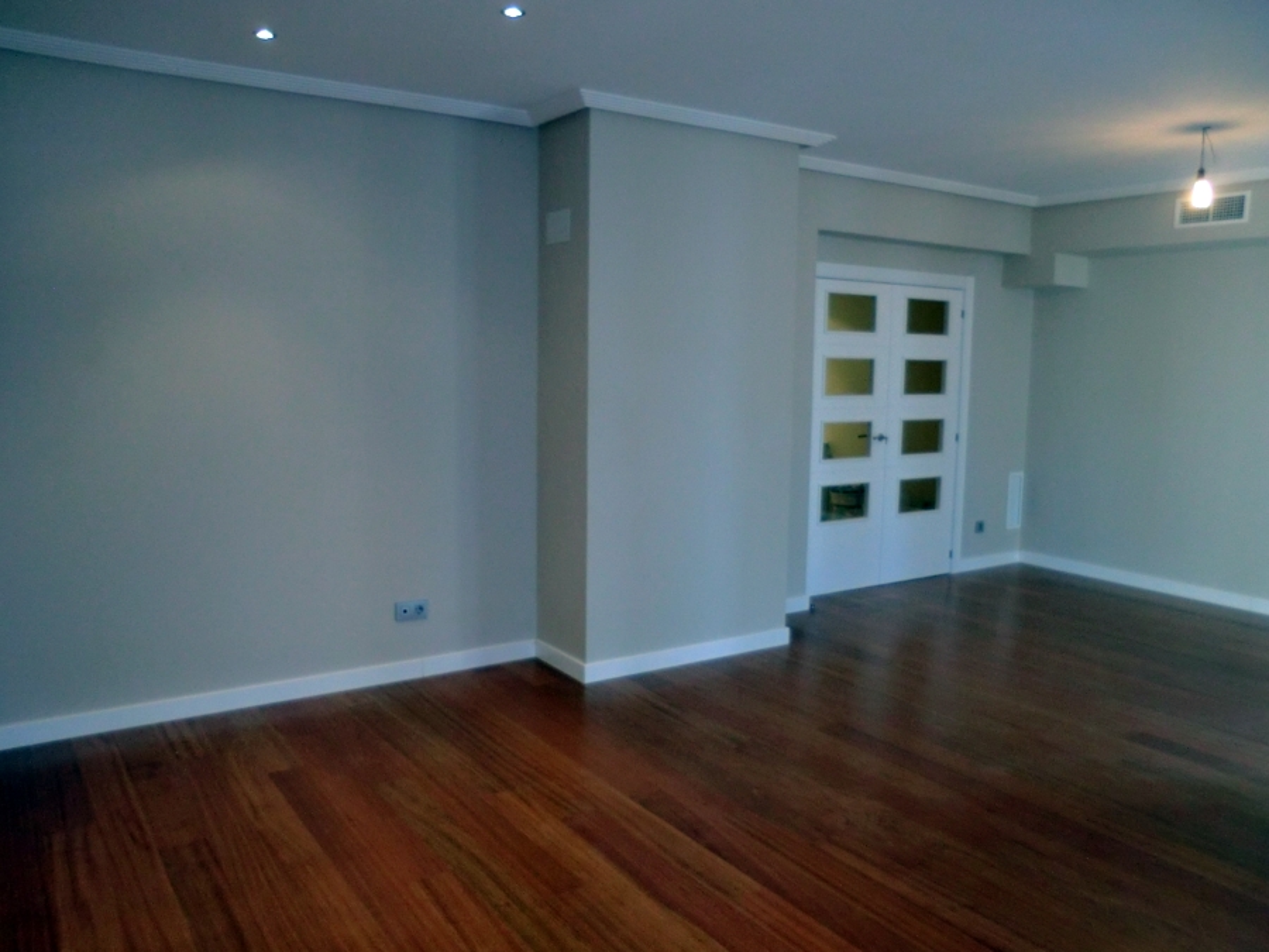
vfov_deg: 51.4
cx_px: 634
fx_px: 990
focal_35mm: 27
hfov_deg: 65.3
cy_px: 476
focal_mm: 4.9
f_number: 3.2
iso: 125
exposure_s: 1/60
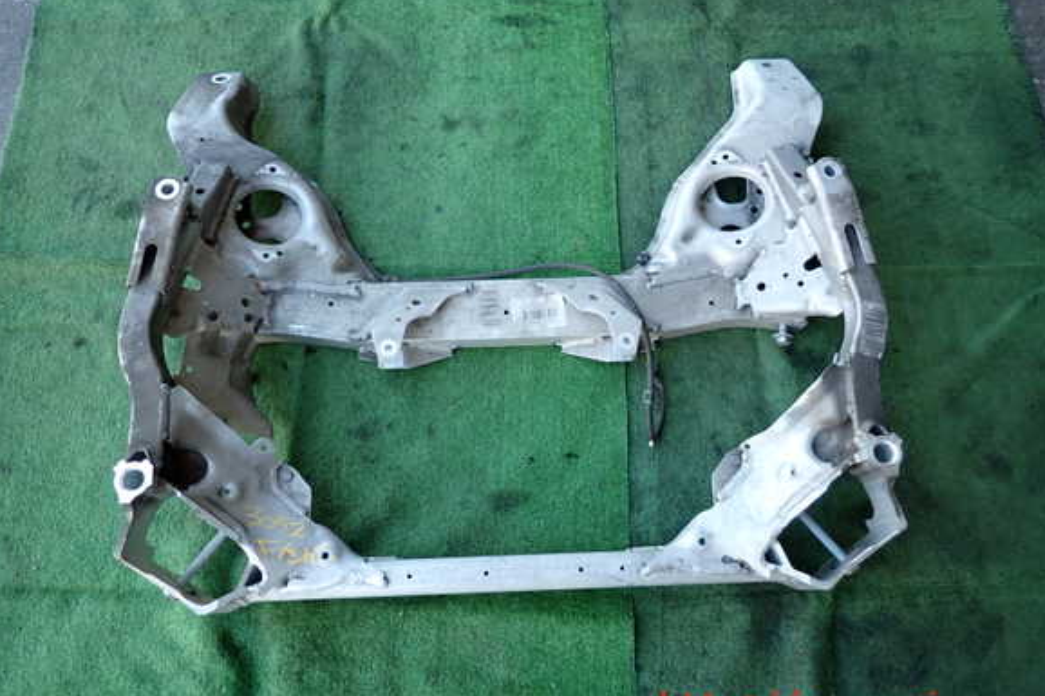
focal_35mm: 27
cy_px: 325
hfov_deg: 67.4
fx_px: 783
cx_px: 526
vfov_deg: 47.9
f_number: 2
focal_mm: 4.5
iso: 125
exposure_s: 1/125
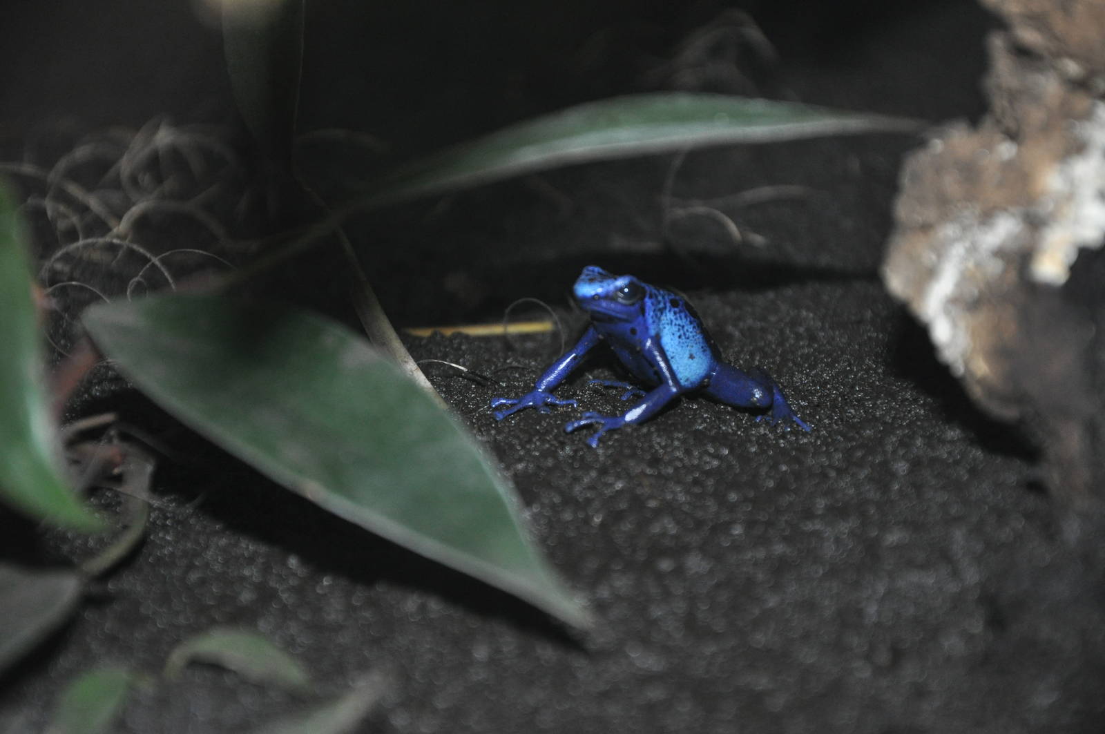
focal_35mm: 158
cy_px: 367
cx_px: 552
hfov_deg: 13.1
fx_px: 4829
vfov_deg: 8.7
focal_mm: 105
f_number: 5.6
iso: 800
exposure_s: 1/60
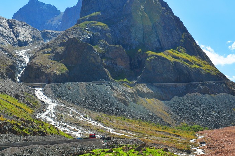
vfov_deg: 21.2
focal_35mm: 64
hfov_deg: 31.3
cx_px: 145
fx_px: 417
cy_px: 61
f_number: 8
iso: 400
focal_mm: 44
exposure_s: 1/320
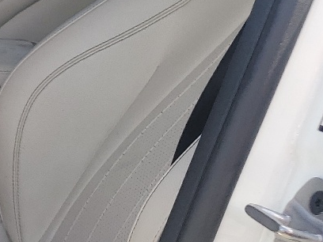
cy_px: 110
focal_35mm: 102
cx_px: -282
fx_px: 952
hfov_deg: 15.9
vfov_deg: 14.5
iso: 50
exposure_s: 1/526
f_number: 1.5
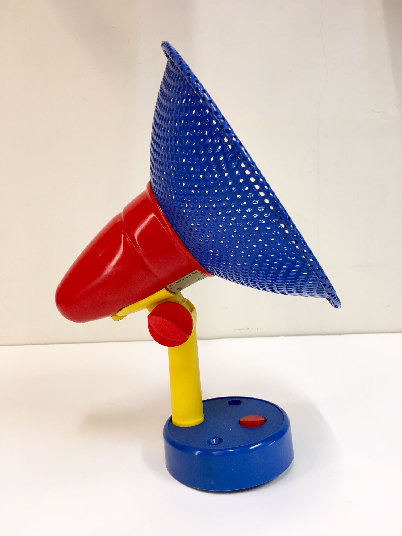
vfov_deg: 61.7
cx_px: 201
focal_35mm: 29
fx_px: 449
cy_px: 268
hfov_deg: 48.2
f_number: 2.2
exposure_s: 1/33
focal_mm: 4.15
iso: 64
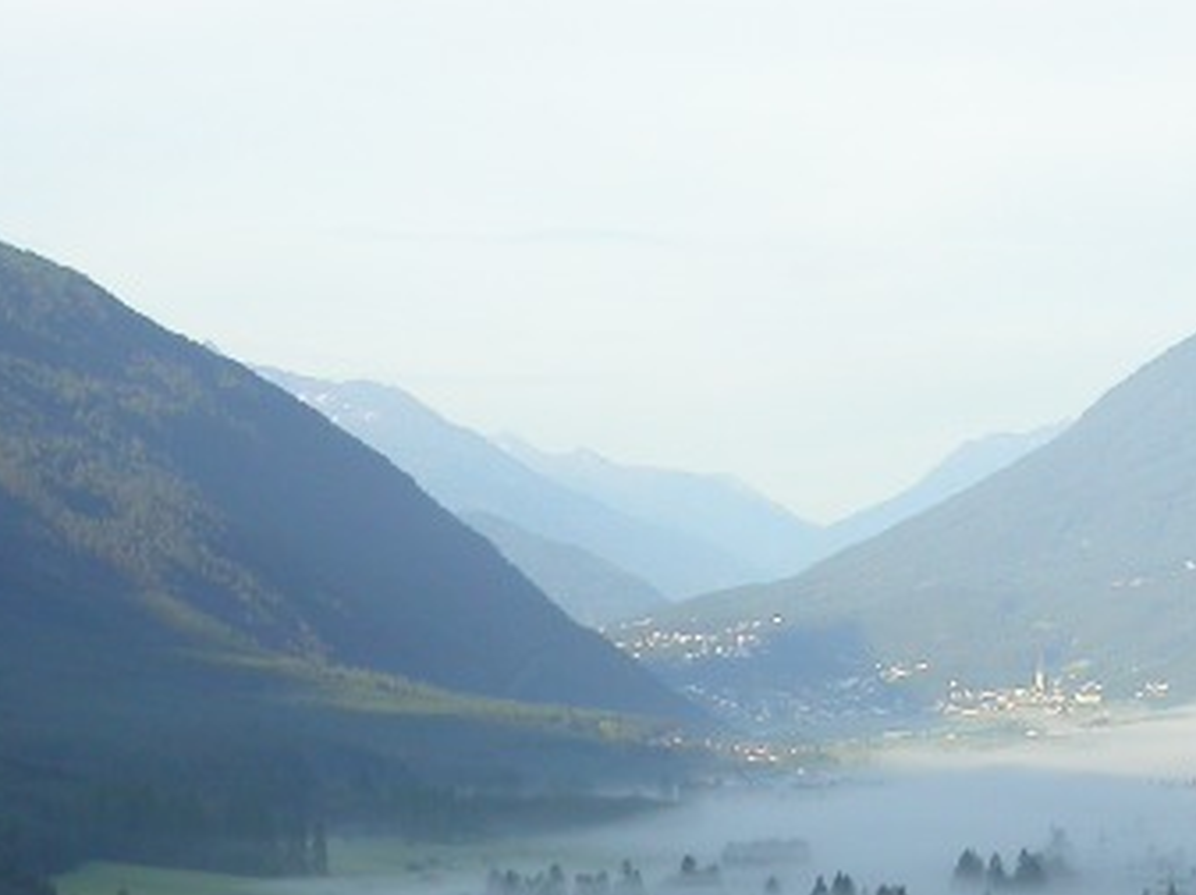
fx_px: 5660
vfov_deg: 8.9
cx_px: 657
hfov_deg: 12.1
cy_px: 1026
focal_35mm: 164
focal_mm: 14.4
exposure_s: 1/126
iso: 100
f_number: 6.7
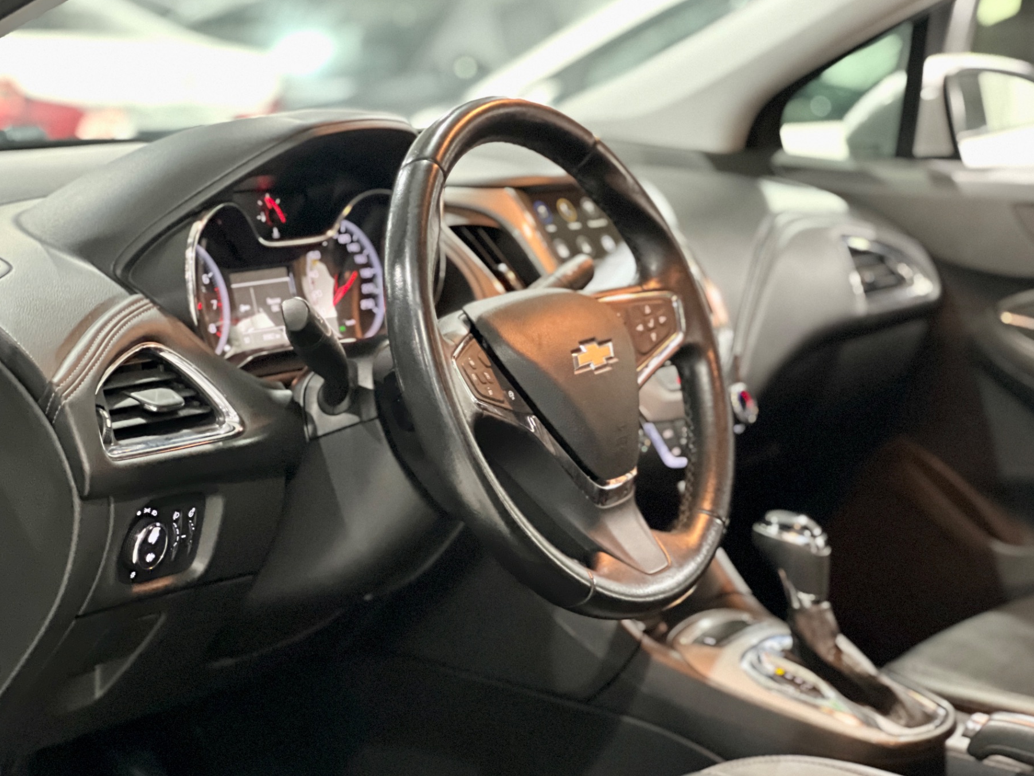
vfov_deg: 18.0
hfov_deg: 23.8
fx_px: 2449
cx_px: 548
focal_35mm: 82
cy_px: 390
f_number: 2.8
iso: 1600
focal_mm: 9
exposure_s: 1/15
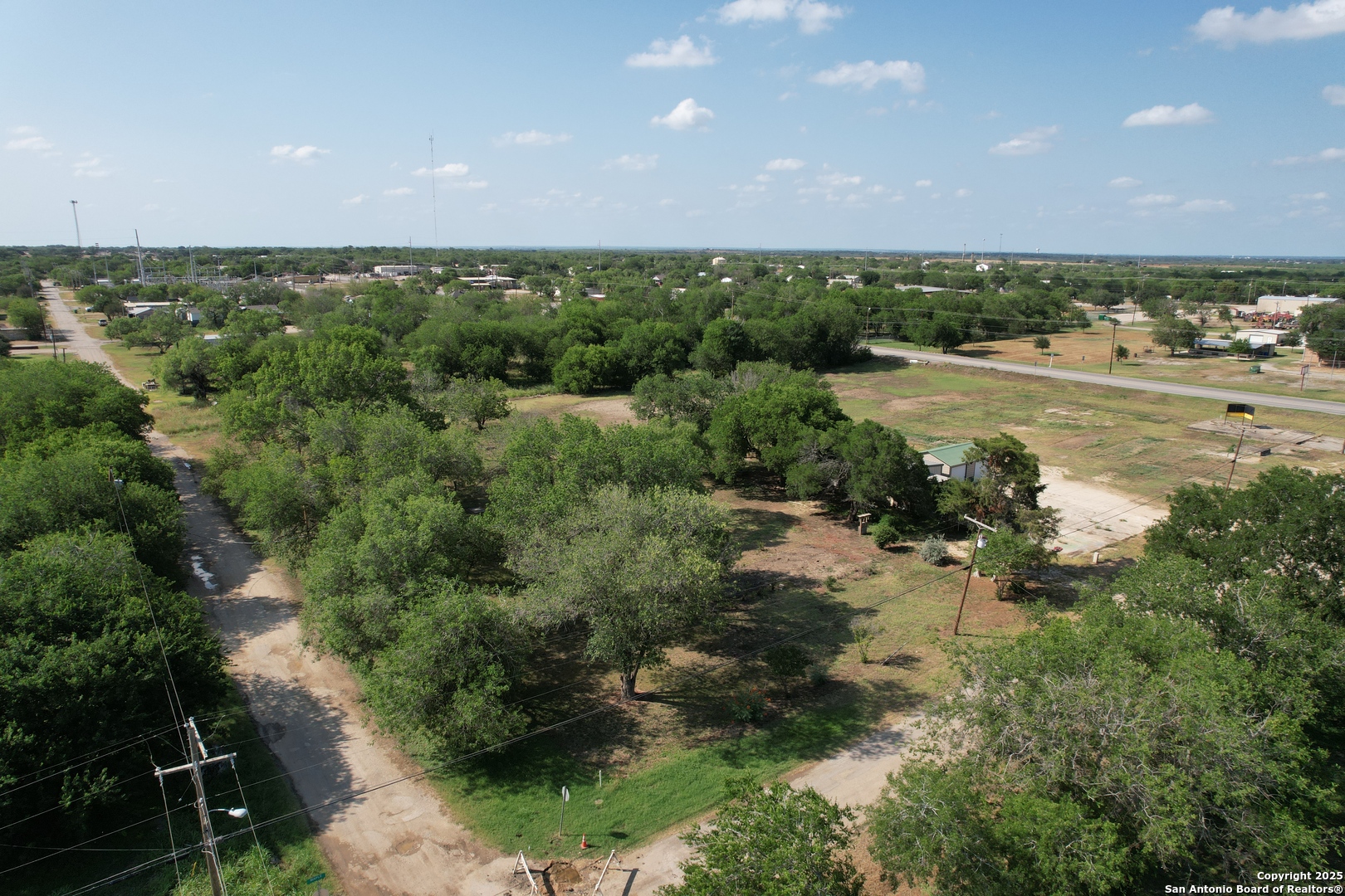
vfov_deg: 57.2
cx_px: 672
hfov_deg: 78.6
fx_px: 822
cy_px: 448
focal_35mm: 22
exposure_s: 1/2000
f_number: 2.8
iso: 110
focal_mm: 8.38
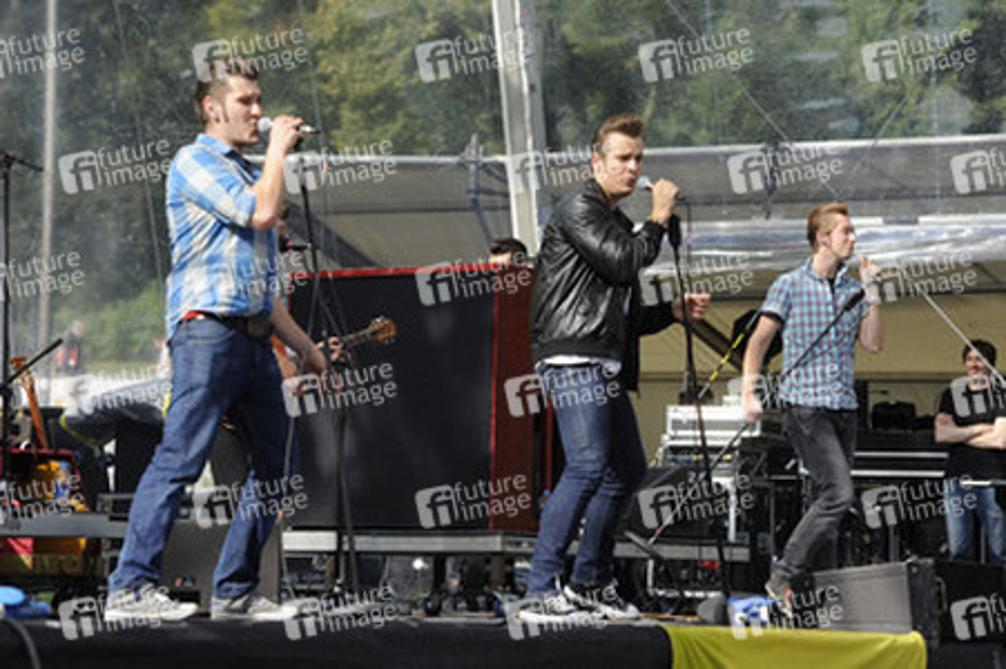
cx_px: 503
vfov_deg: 10.1
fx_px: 3770
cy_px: 334
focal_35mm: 135
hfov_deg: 15.2
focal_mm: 135
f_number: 10
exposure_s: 1/400
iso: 320
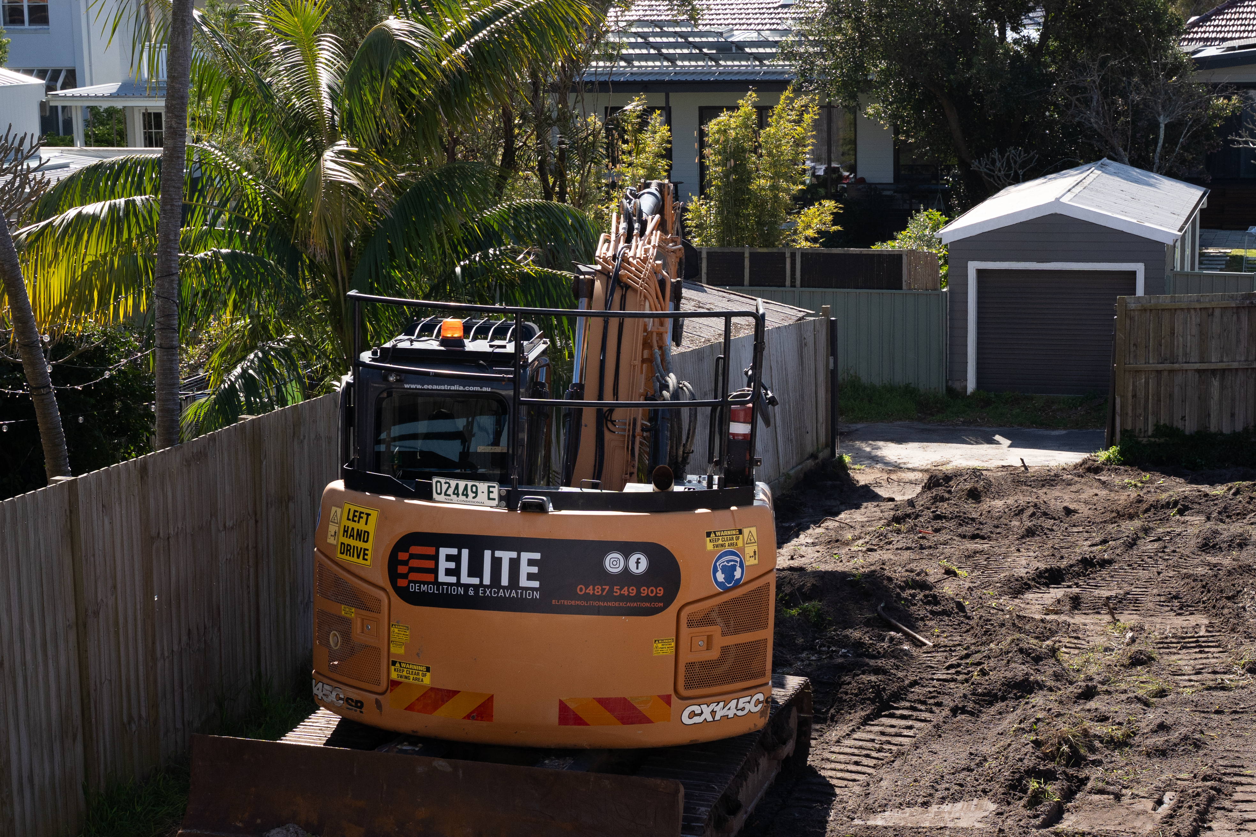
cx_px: 628
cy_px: 418
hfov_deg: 30.5
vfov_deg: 20.6
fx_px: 2302
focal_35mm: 66
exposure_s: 1/1250
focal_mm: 44.6
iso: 800
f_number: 7.1
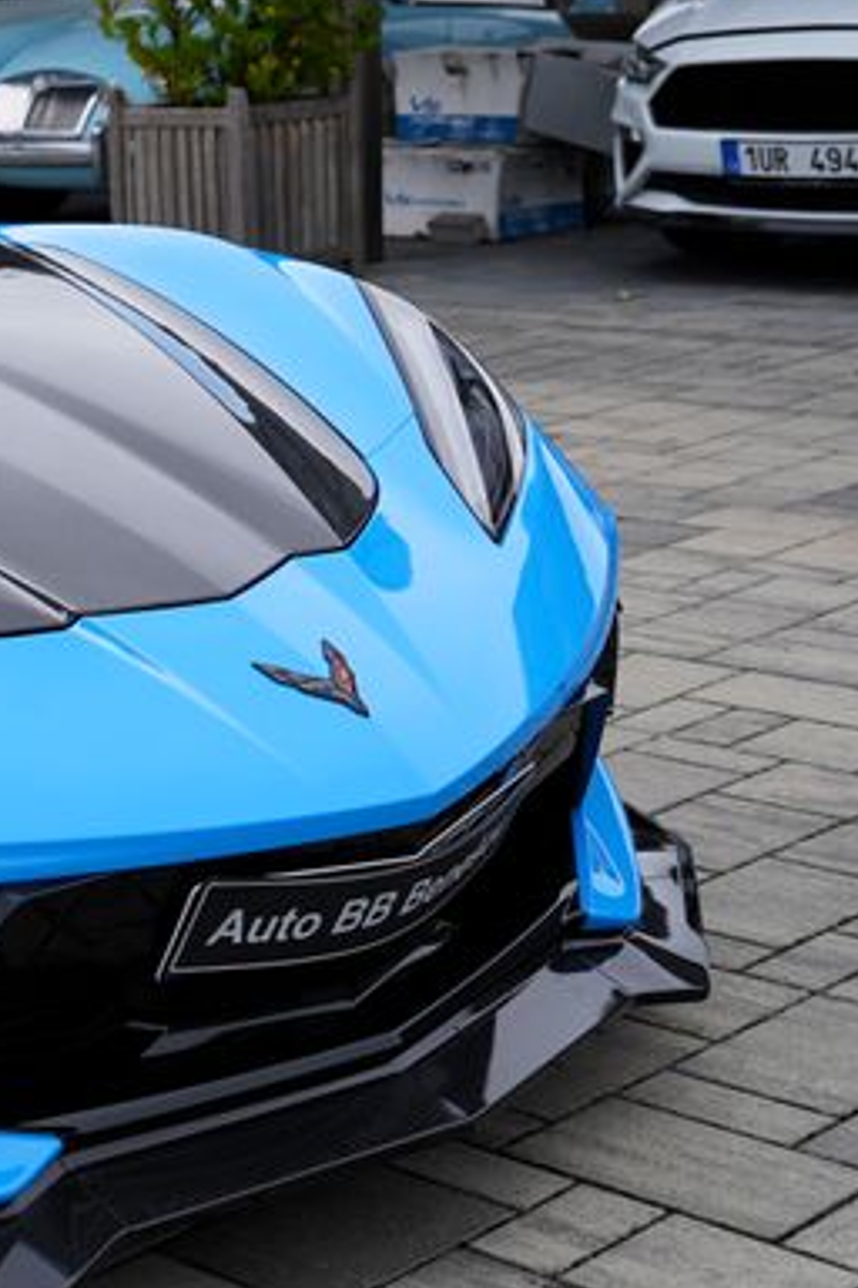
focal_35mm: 80
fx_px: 2860
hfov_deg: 15.6
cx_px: -449
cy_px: 508
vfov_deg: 25.3
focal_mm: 30
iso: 160
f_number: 4
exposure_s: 1/160
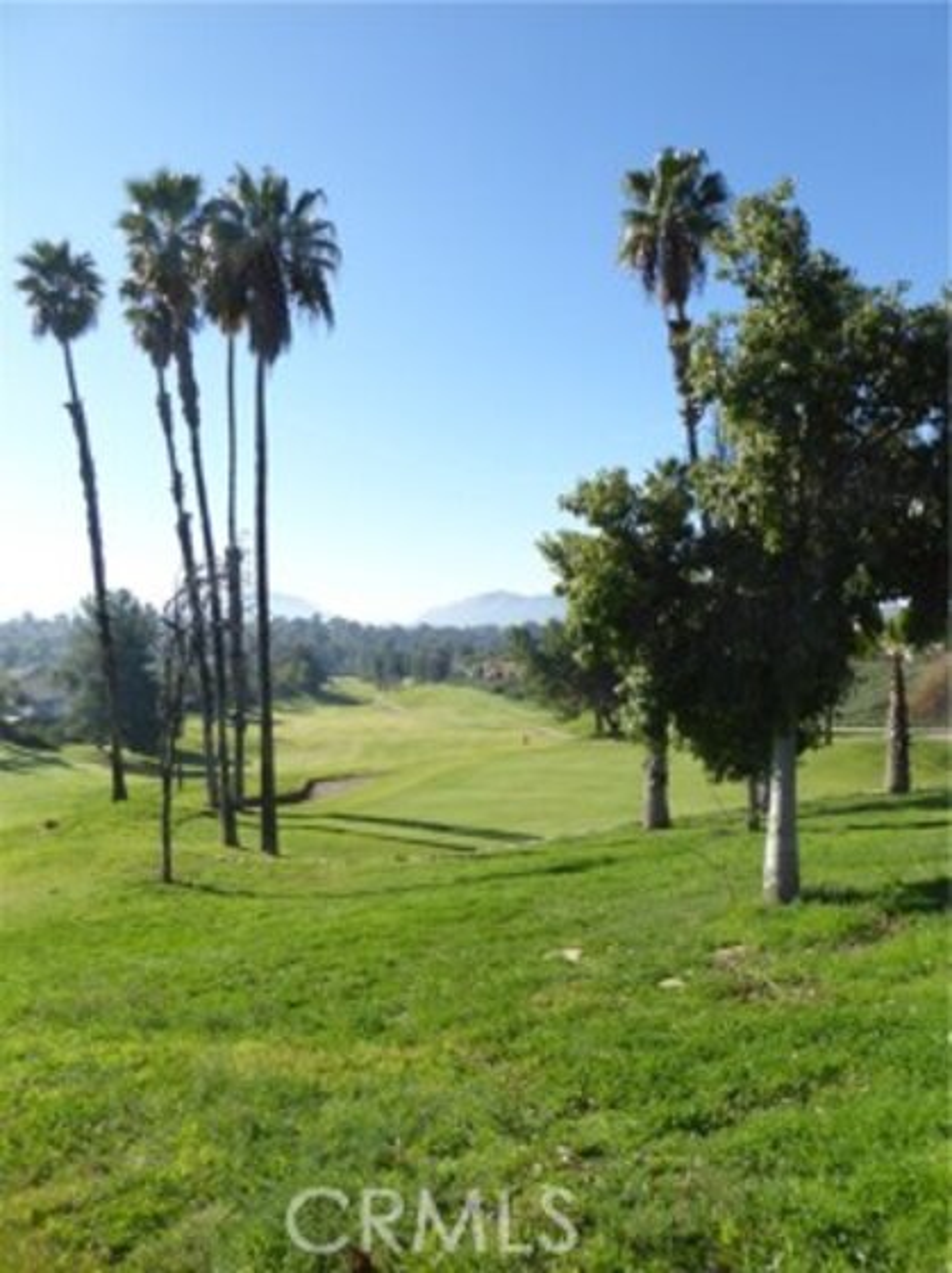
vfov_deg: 69.4
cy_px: 636
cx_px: 476
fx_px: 918
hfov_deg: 54.8
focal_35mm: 25
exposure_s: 1/800
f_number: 3.3
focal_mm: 4.3
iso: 100
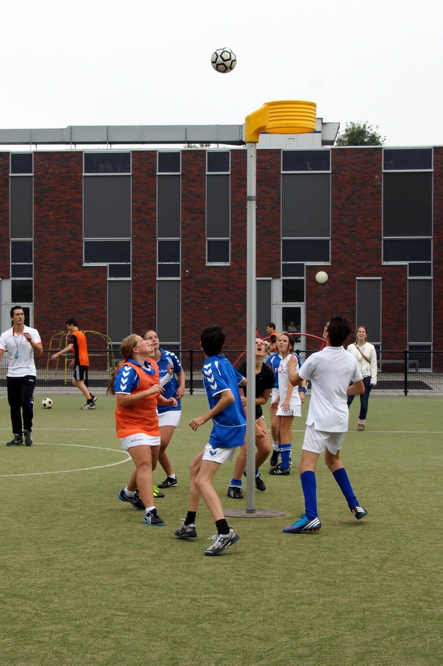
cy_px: 333
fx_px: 832
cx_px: 222
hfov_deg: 29.8
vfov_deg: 43.6
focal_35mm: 45
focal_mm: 30
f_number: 9
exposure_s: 1/500
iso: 400
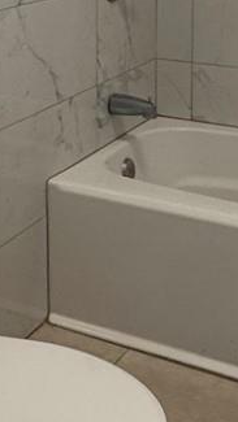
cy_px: -13
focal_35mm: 75
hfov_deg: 15.9
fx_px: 841
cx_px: 12
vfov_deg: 26.5
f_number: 2.2
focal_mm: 2.22
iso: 200
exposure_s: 1/120
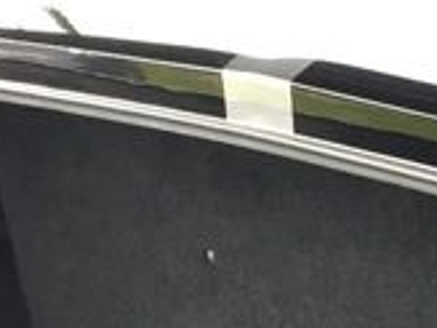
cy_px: 616
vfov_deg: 11.3
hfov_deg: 15.7
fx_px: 1528
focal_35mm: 121
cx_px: 517
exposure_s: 1/30
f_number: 2.4
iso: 32
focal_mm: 3.3
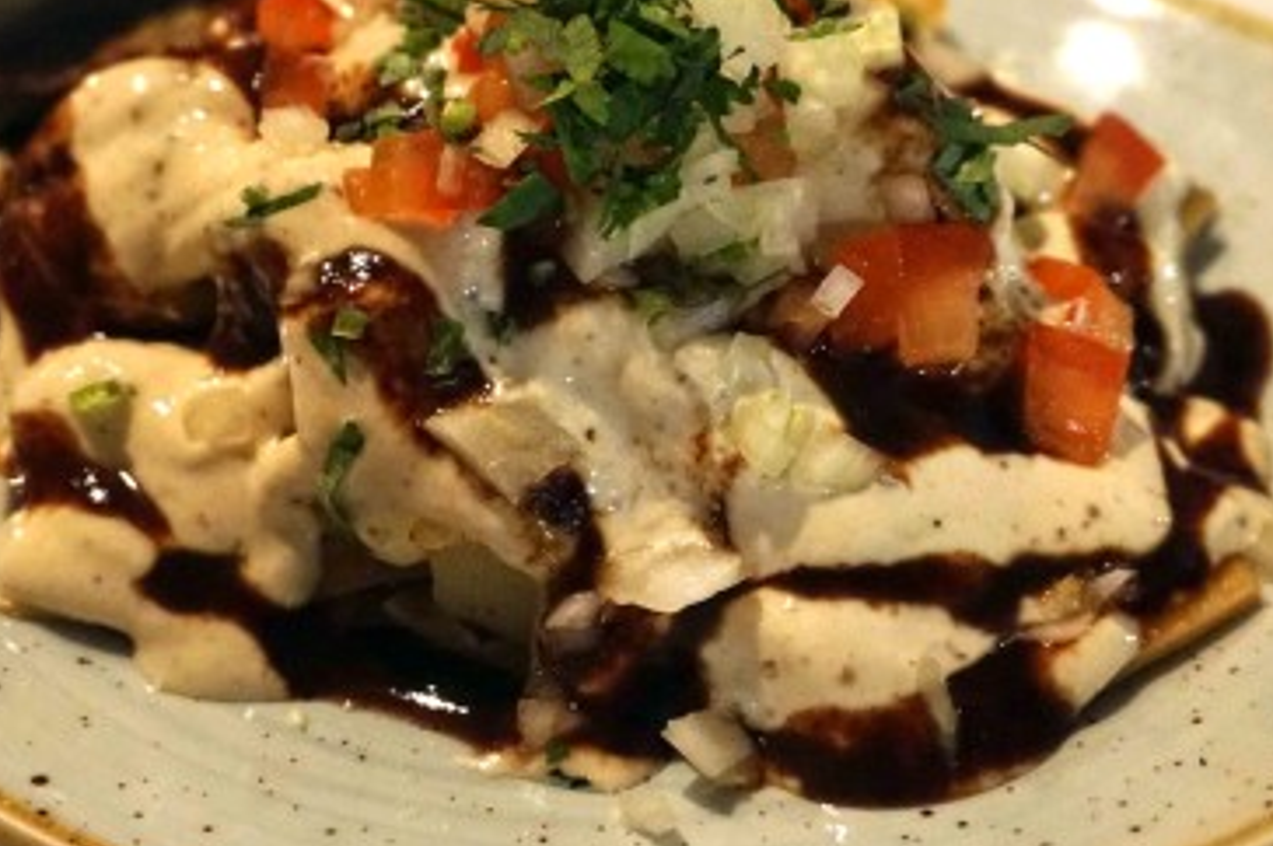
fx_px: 2007
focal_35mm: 57
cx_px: 633
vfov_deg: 23.8
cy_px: 404
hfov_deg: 35.2
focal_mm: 23
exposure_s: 1/30
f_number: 4.5
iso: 3200
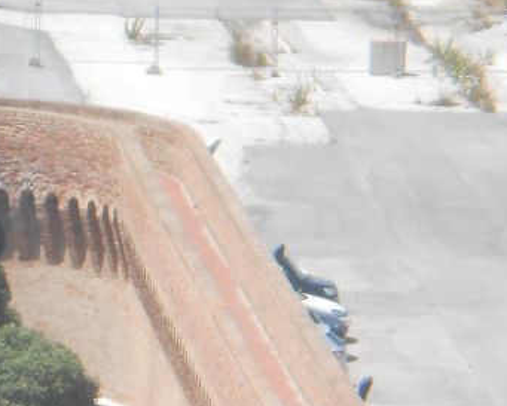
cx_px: -412
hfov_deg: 3.4
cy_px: 54
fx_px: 8570
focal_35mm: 571
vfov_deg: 2.7
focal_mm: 27.6
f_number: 6.5
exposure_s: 1/160
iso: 80
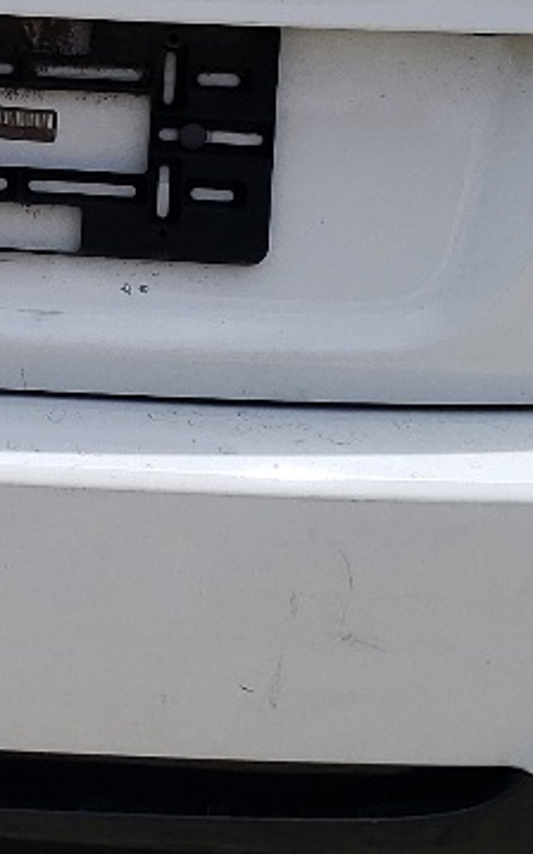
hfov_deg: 10.4
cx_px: -150
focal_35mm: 123
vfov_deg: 16.8
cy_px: 100
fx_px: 2862
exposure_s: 1/5000
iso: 50
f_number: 1.5
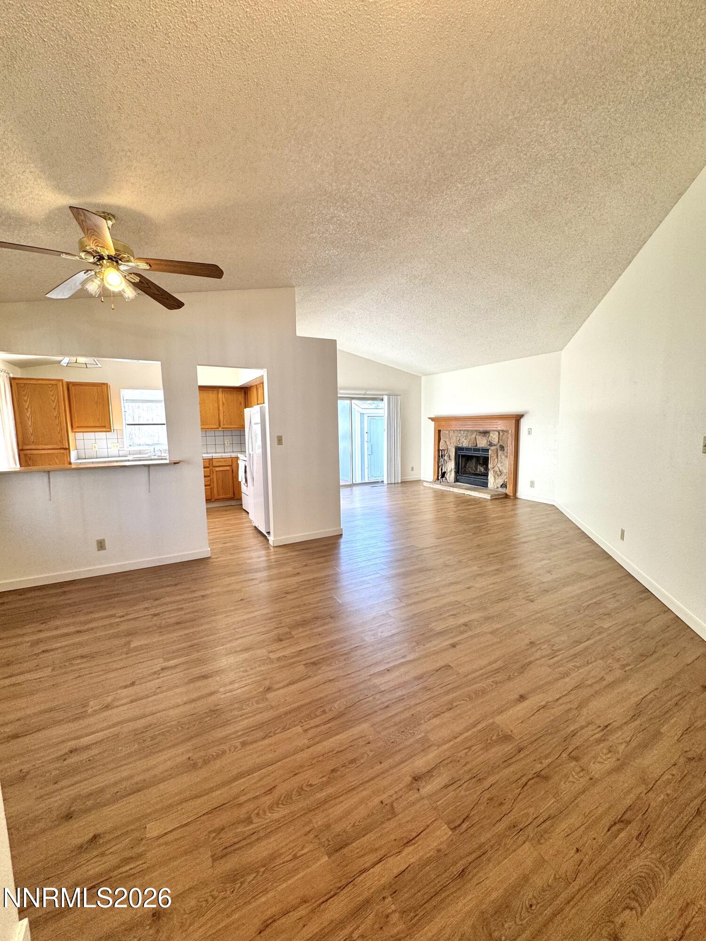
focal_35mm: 14
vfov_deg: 102.1
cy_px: 470
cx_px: 353
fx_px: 381
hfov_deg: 85.7
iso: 100
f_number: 2.2
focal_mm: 2.22
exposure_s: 1/120
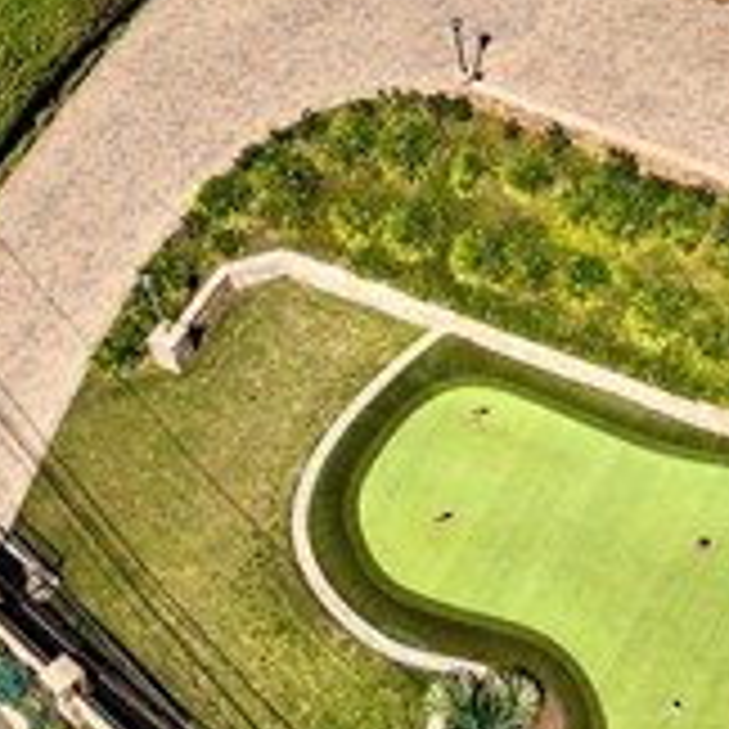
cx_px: 801
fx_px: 2001
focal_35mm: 84
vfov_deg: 20.3
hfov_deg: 19.8
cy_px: 106
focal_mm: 12.29
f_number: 2.8
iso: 110
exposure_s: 1/800
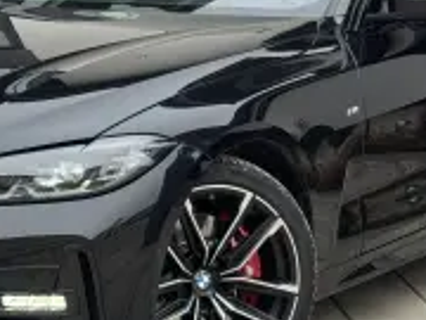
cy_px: 142
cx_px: 130
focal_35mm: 96
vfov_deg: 15.4
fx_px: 1181
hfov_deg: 20.3
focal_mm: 6.76
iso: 64
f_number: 1.78
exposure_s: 1/544
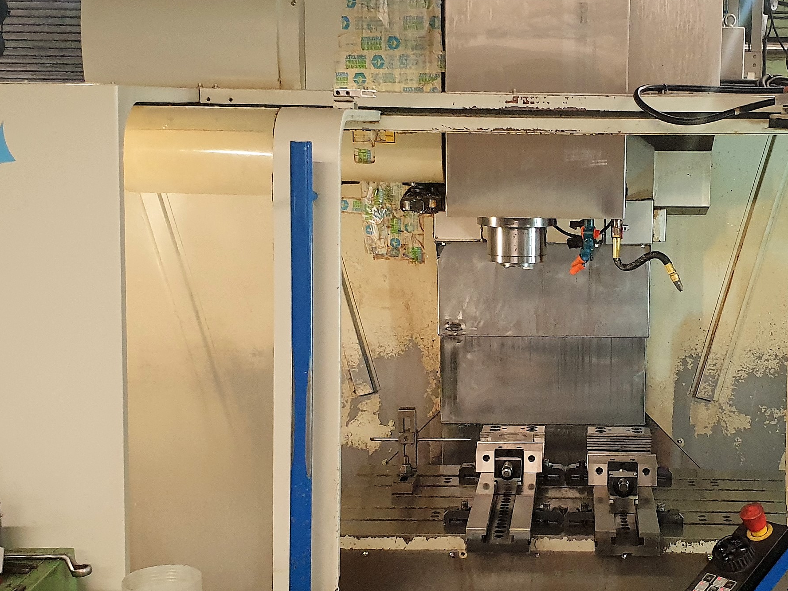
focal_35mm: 59
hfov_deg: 32.4
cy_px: 317
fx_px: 1343
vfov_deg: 24.8
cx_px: 542
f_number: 2.4
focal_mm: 4.3
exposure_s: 1/50
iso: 320
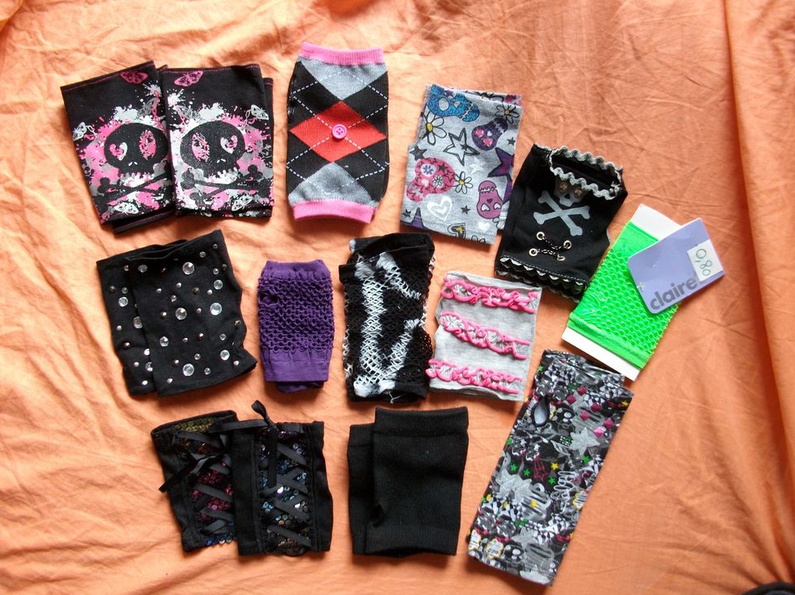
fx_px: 758
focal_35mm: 33
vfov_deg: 42.9
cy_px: 301
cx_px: 407
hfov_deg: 55.4
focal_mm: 5.7
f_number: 2.9
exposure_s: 1/40
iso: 143
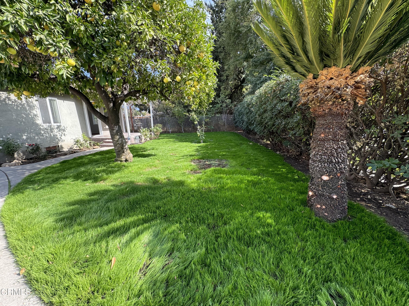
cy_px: 153
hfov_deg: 102.1
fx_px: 165
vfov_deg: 85.7
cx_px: 204
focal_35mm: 14
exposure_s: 1/214
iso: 40
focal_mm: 2.22
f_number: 2.2
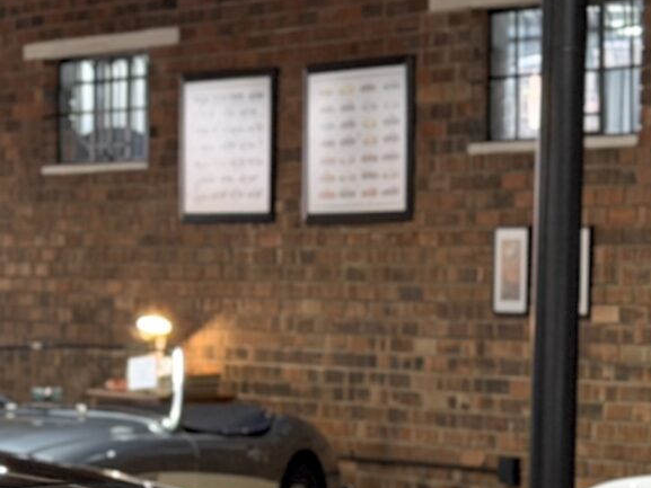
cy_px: 663
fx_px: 4007
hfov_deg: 9.1
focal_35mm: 213
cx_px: -307
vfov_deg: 6.9
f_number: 1.78
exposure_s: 1/50
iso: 200
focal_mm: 6.76
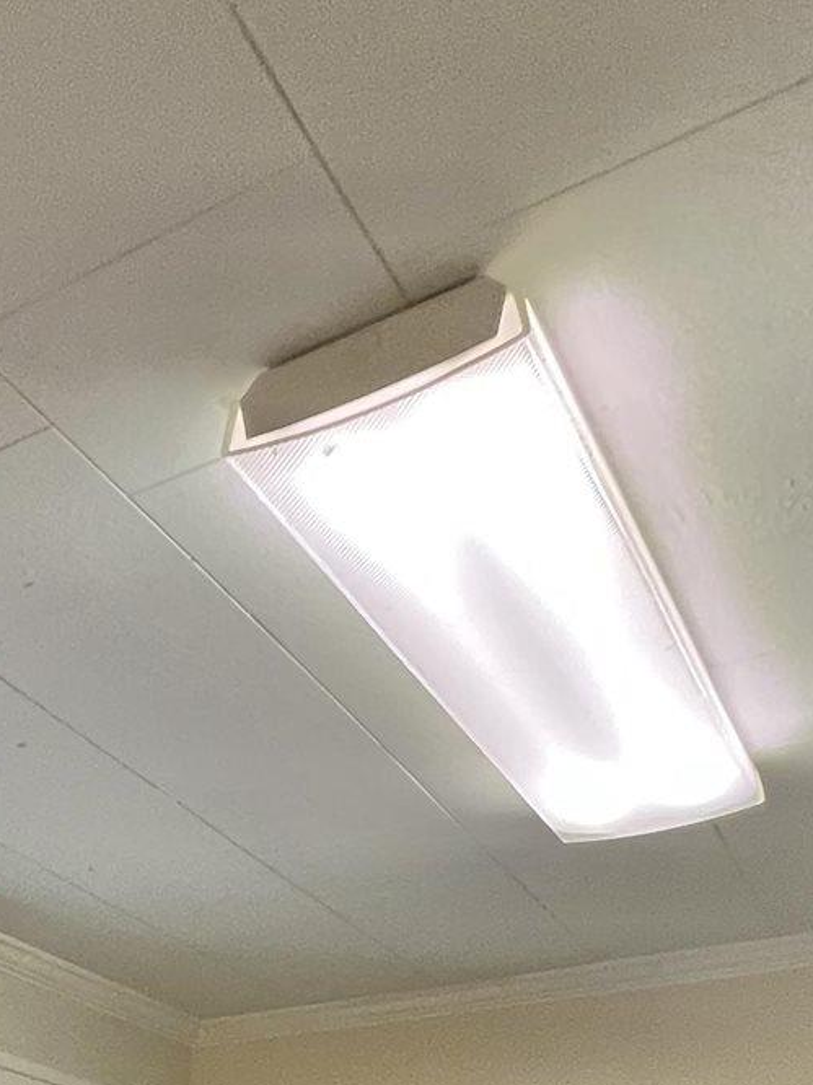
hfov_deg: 26.5
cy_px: 1408
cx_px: -280
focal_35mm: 45
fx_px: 1410
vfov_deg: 32.1
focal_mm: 1.57
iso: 200
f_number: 1.8
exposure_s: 1/90
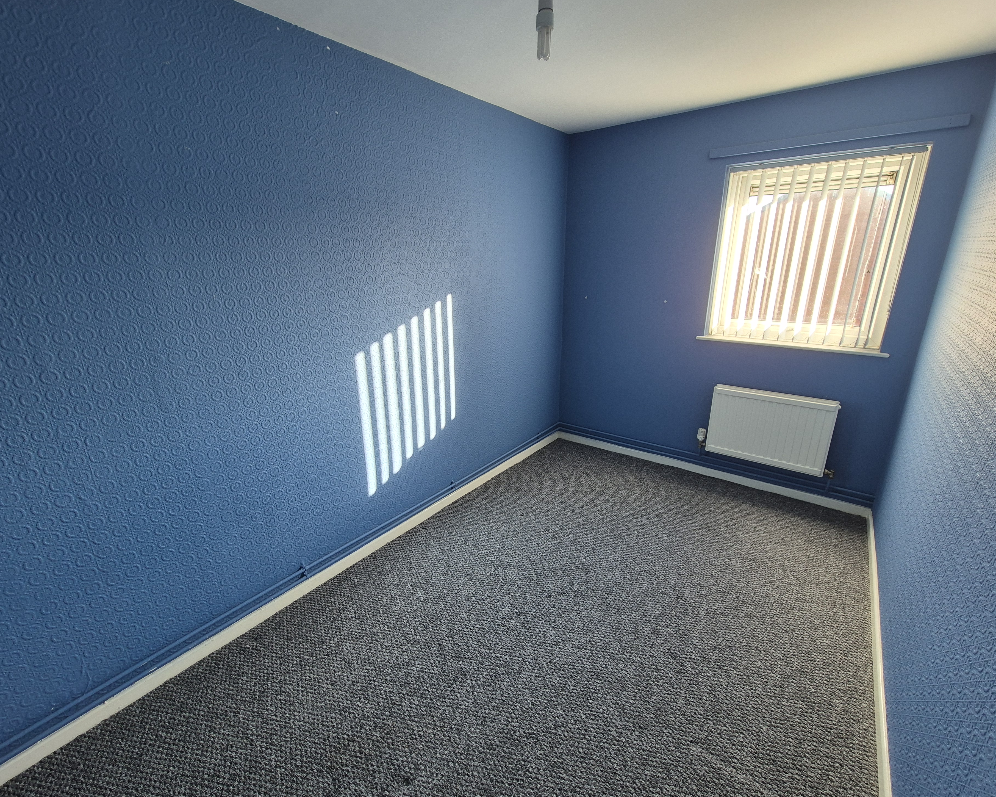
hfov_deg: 100.7
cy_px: 395
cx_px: 479
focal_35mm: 14
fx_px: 413
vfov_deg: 88.0
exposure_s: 1/50
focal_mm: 2.2
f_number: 2.2
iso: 80
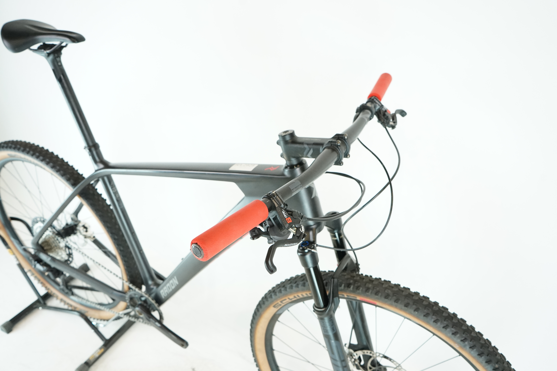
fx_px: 433
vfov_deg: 46.4
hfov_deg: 65.5
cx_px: 278
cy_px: 186
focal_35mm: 28
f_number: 5.6
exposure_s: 1/200
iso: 2500
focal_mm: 28
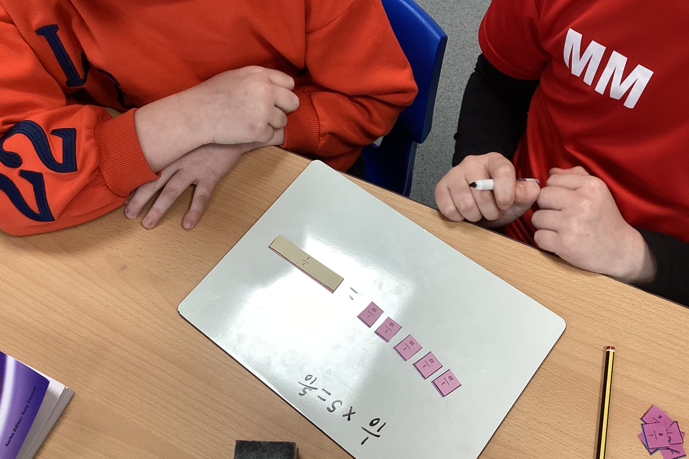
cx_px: 343
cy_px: 242
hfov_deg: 57.2
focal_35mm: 33
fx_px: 631
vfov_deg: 40.0
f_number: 2.4
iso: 64
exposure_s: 1/50
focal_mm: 3.3
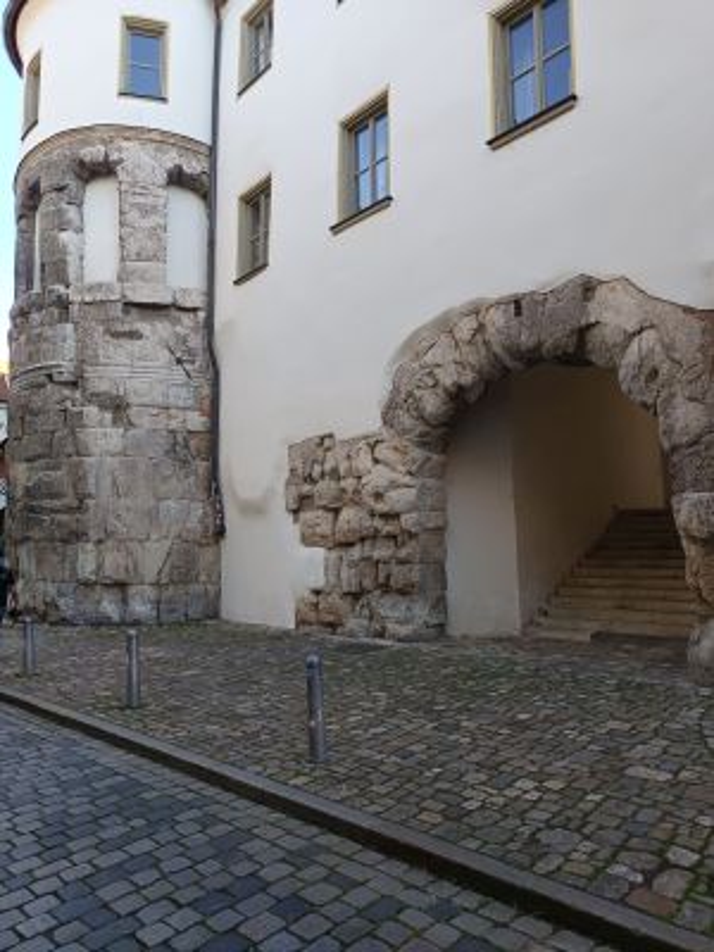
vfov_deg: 71.6
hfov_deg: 56.8
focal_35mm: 24
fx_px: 660
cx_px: 357
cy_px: 476
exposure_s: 1/100
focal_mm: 5.31
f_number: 1.7
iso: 119
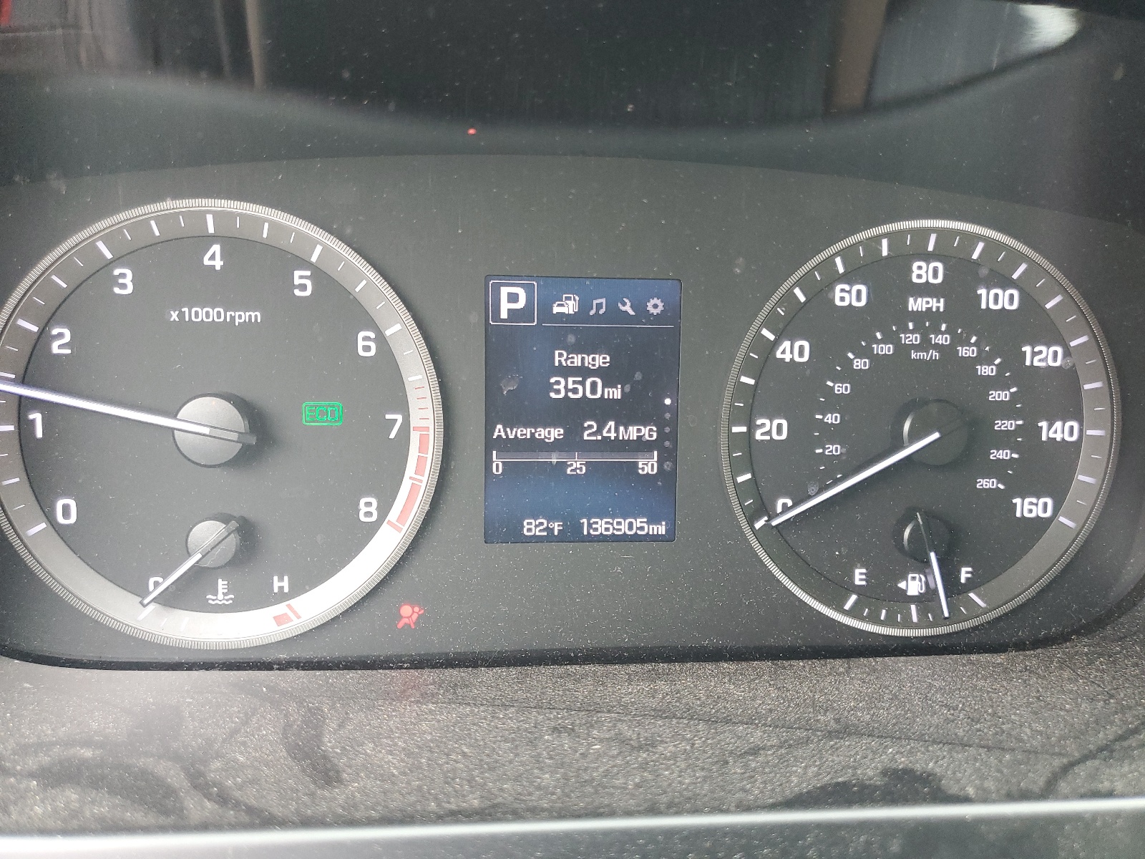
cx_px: 572
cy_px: 430
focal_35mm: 26
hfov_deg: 67.3
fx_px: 860
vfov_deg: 53.1
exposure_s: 1/60.2
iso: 164
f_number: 1.5
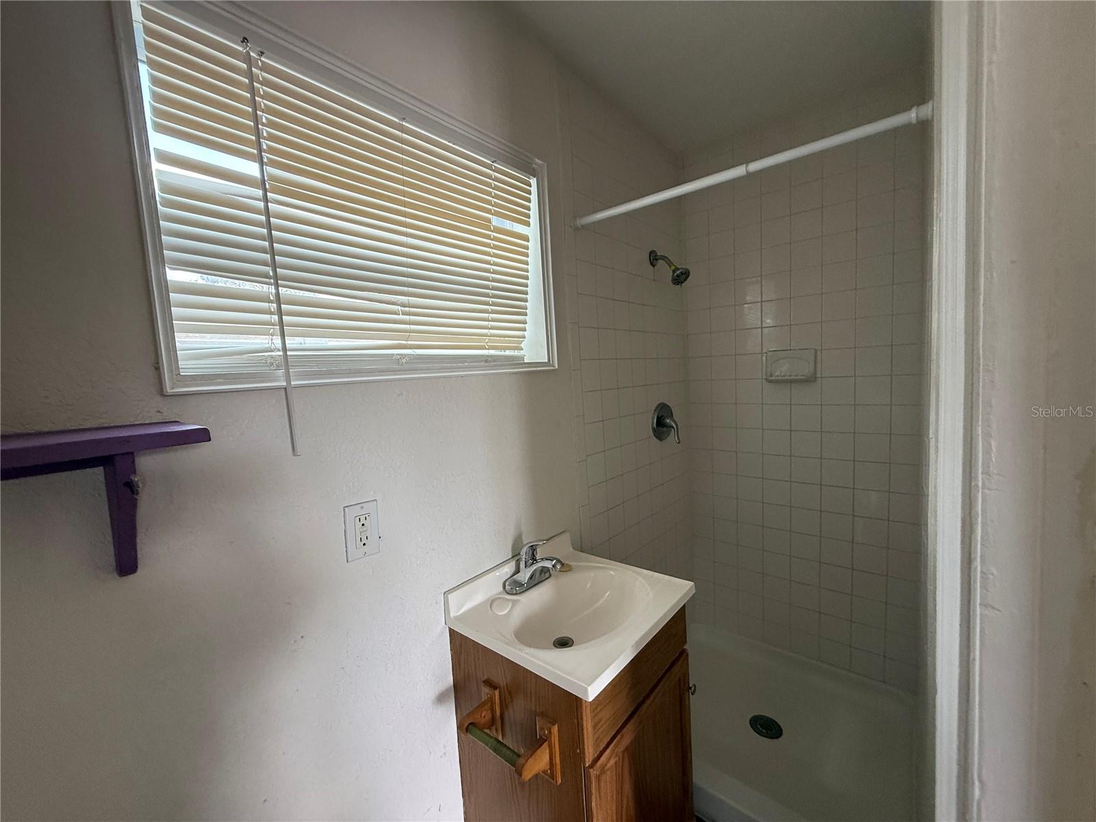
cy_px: 411
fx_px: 443
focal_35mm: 14
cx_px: 548
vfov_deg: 85.7
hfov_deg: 102.1
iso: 200
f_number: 2.2
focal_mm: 2.22
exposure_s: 1/99
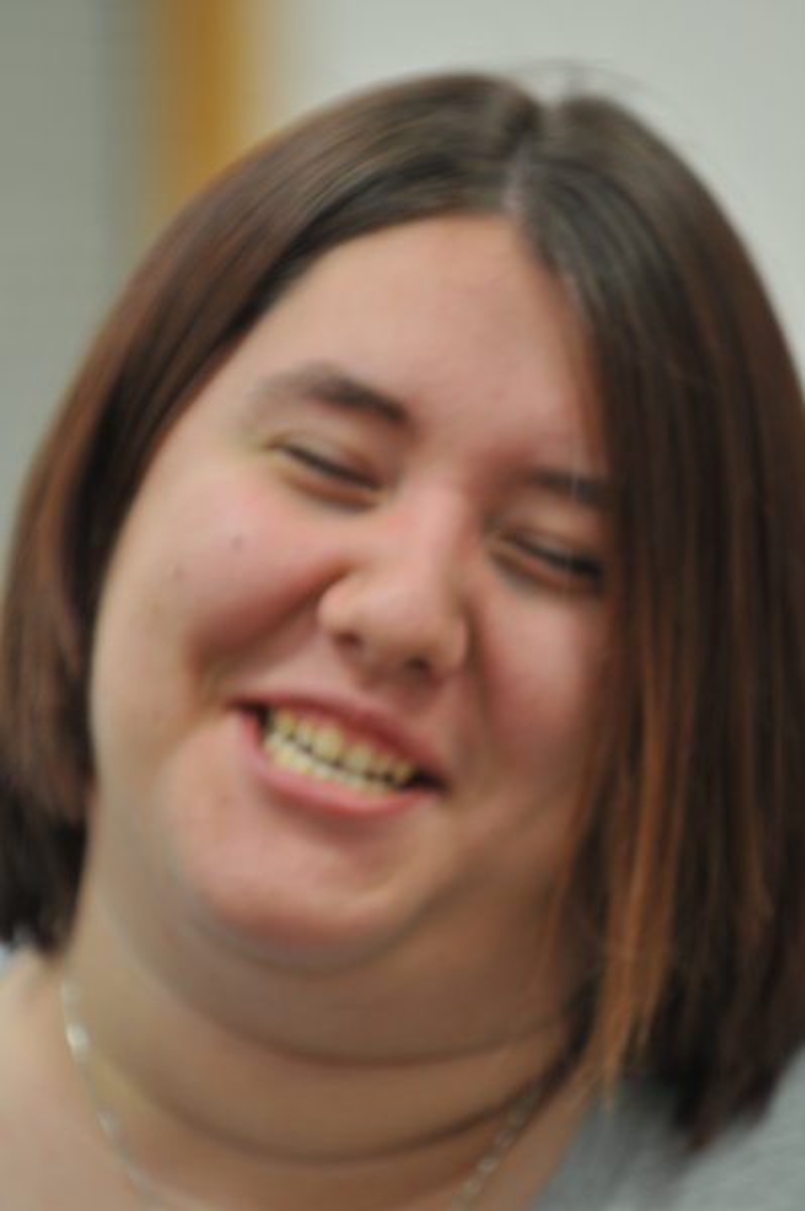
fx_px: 10079
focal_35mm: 300
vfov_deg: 6.9
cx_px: 402
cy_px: 606
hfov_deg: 4.6
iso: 280
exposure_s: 1/60
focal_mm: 200
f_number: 2.8
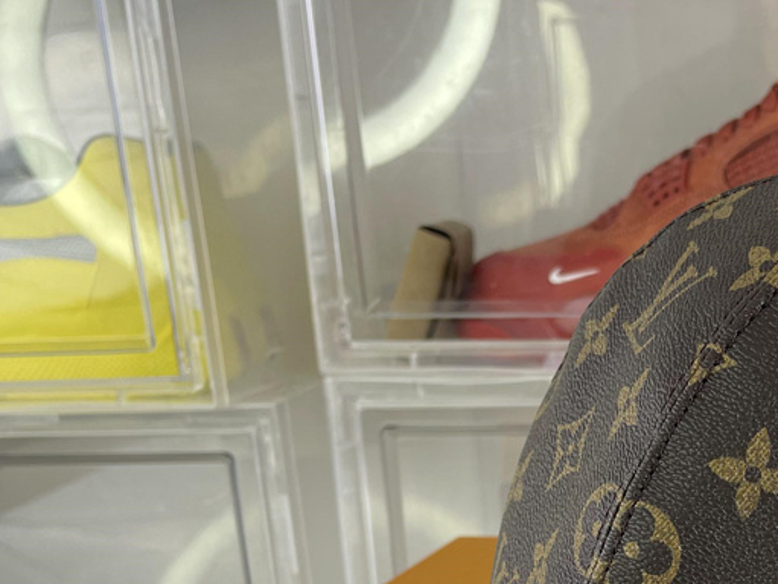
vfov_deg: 22.6
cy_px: 652
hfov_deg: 29.9
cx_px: 743
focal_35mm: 61
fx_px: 1372
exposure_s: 1/100
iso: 32
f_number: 1.6
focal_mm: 4.2
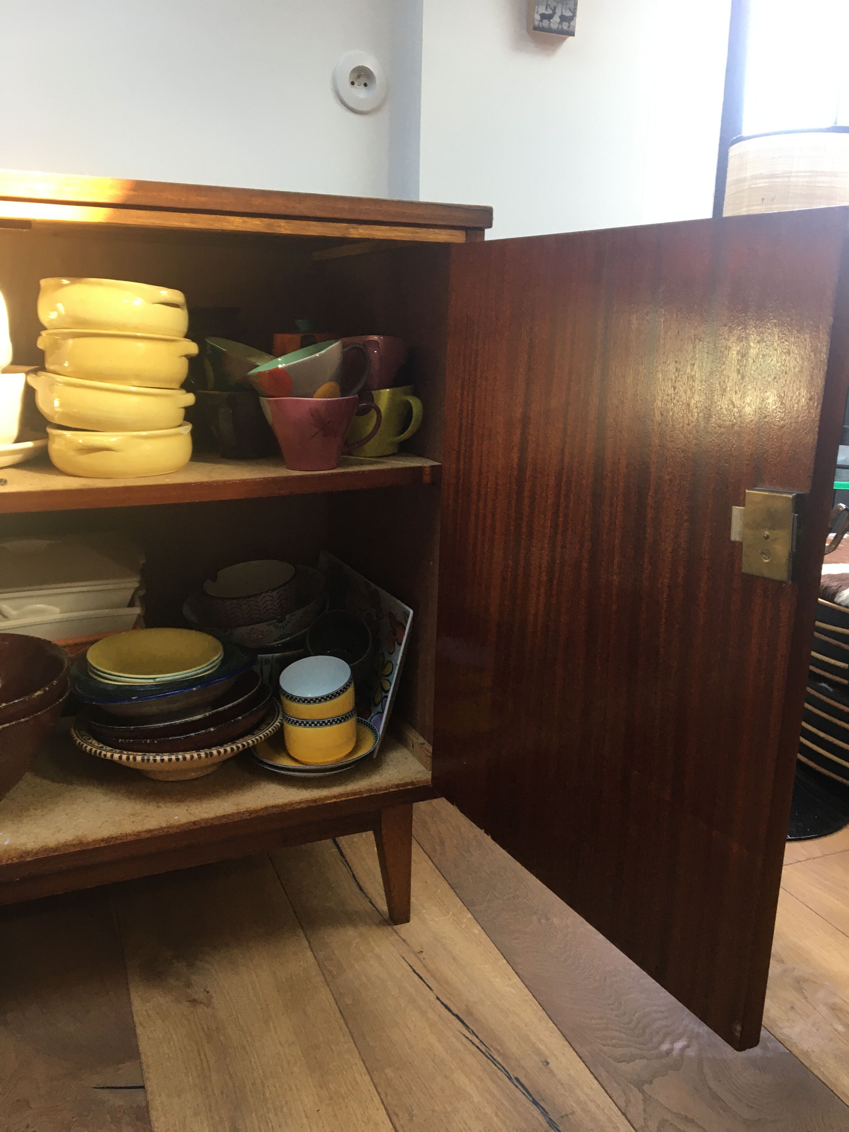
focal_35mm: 29
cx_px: 424
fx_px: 948
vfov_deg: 61.7
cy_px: 566
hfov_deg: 48.2
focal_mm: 4.15
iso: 80
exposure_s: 1/33
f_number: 2.2
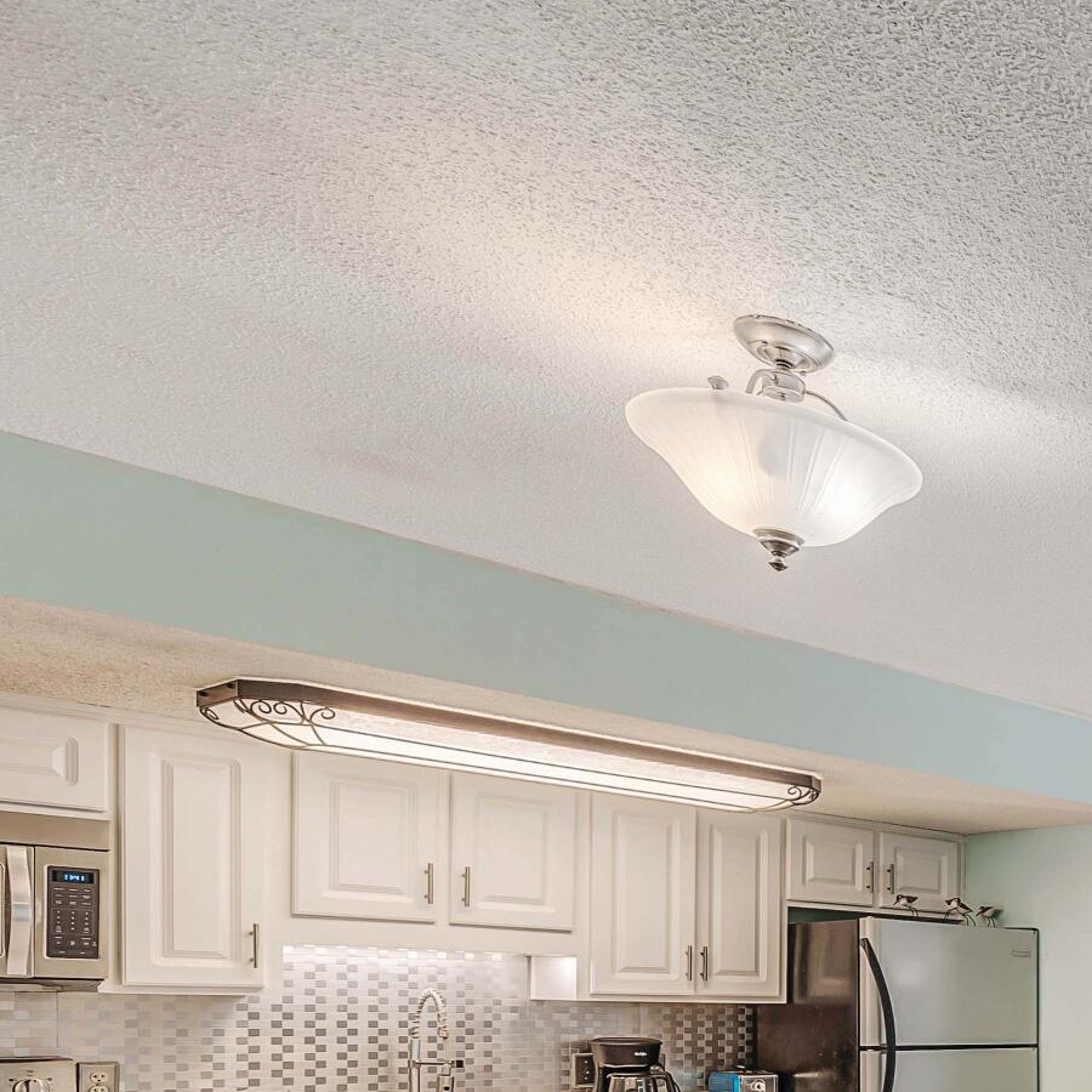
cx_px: 1586
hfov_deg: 30.4
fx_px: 1213
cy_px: 1037
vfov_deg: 43.1
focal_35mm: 34
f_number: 5.6
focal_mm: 12
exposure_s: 1/15
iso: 100
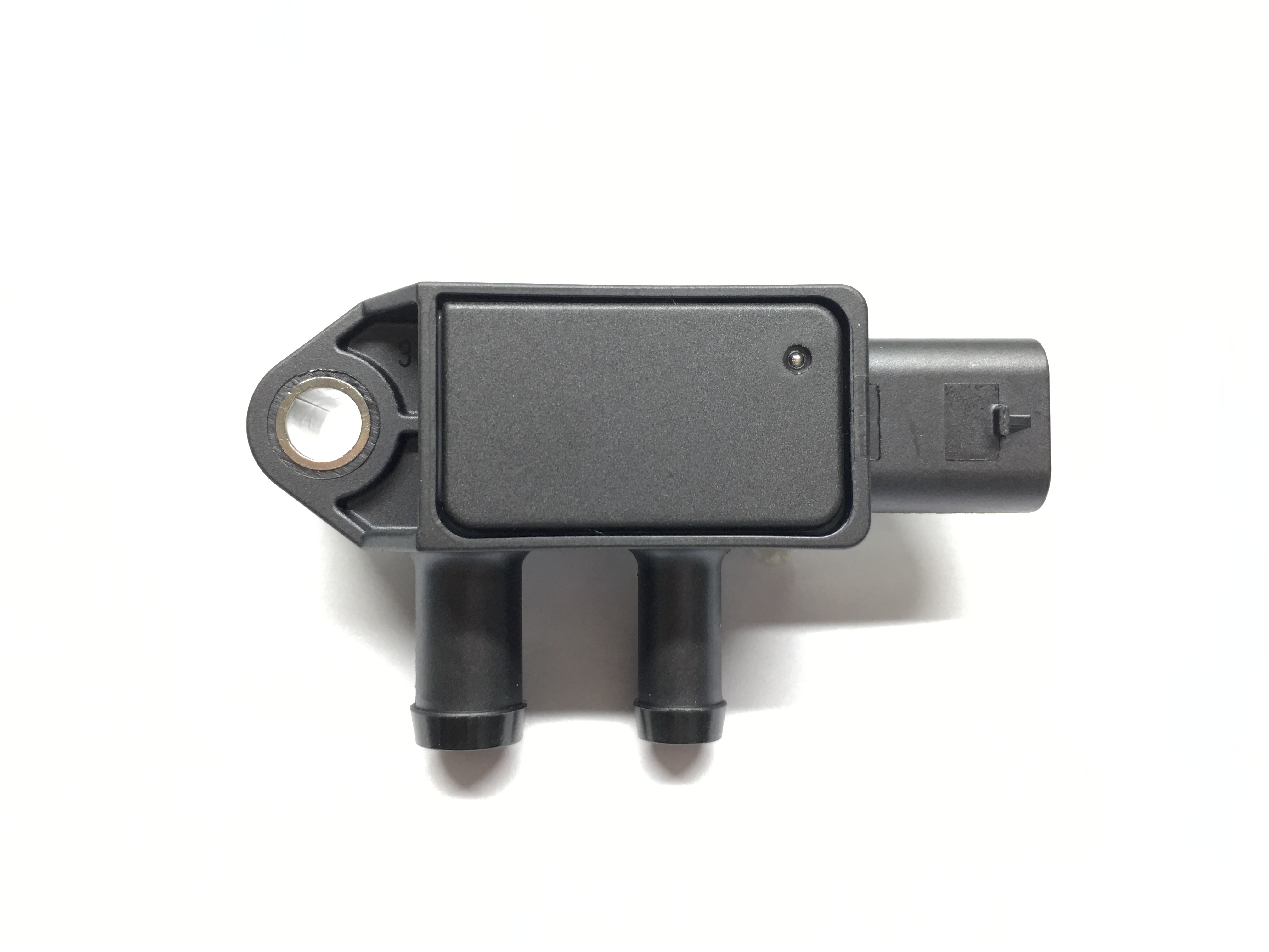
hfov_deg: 61.7
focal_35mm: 29
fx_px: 1063
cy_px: 476
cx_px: 634
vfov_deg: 48.2
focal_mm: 4.15
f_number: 2.2
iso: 32
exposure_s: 1/17
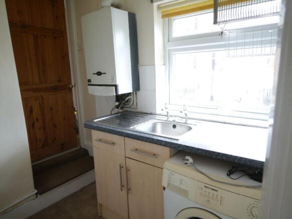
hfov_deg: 71.6
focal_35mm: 24
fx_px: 203
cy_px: 110
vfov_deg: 56.9
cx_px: 146
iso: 400
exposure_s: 1/60
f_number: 4
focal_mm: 12
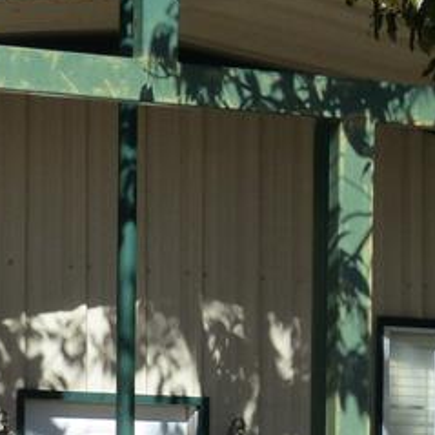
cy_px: 542
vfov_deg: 6.9
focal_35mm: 250
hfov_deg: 7.0
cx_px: 93
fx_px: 3554
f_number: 4
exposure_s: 1/1000
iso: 160
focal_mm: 11.9
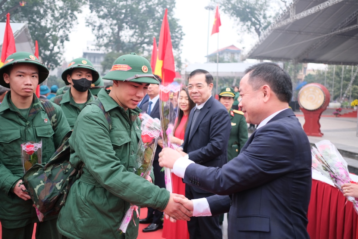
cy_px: 120
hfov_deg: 54.4
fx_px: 348
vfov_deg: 37.9
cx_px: 179
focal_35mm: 35
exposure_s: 1/85
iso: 320
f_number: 2.2
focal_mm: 23
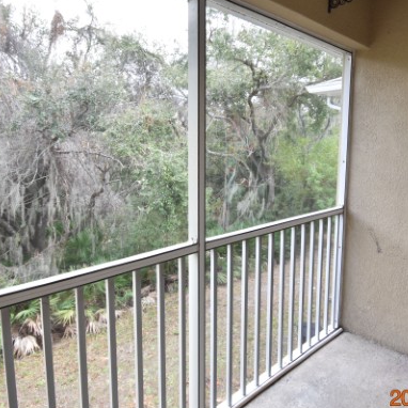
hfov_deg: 64.3
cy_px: 181
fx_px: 320
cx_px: 249
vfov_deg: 64.8
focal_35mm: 24
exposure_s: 1/350
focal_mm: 10
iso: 800
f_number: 3.5
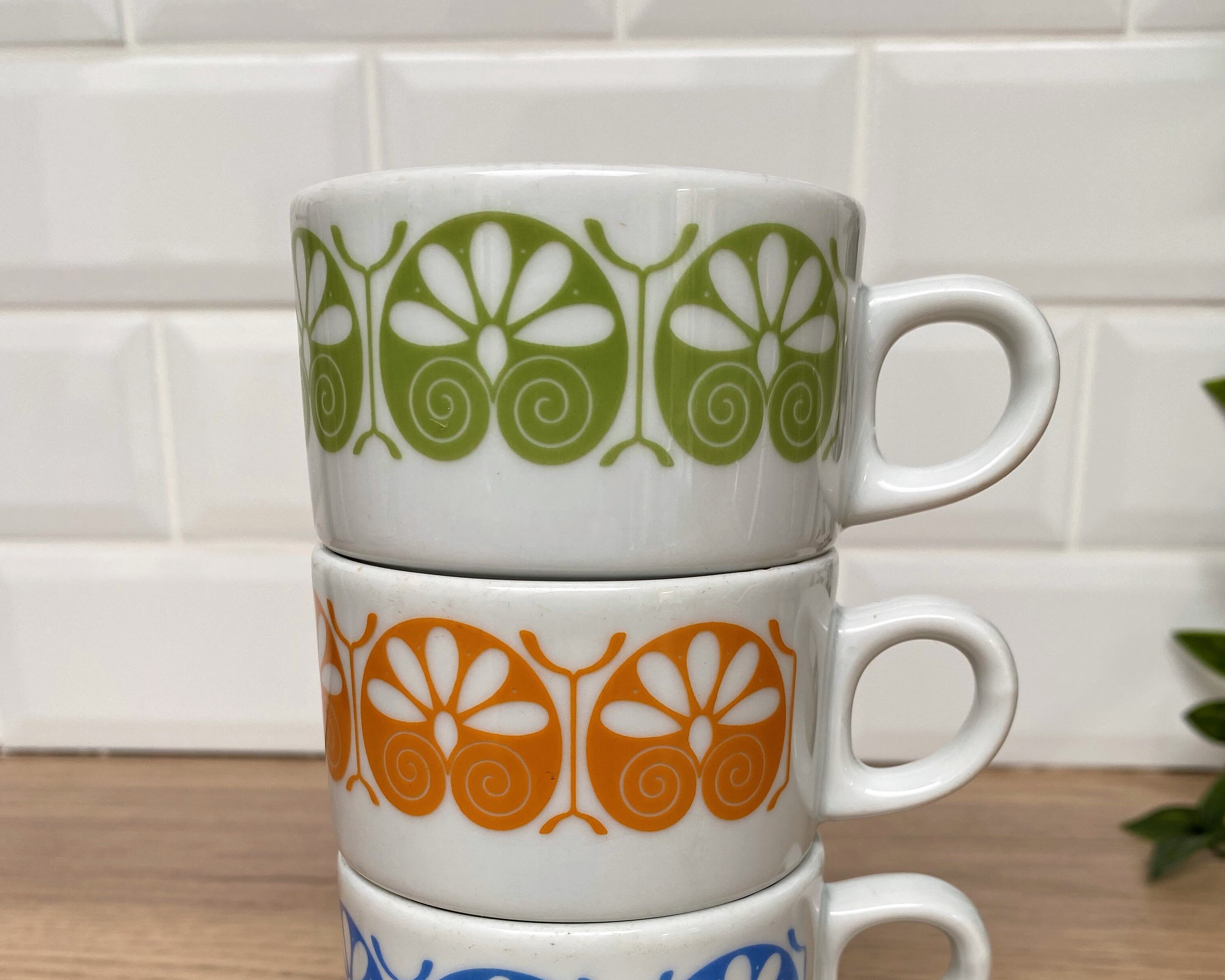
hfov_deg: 52.8
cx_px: 613
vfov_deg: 41.1
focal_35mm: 34
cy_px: 814
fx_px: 1233
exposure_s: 1/121
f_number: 1.8
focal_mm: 4.25
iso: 40
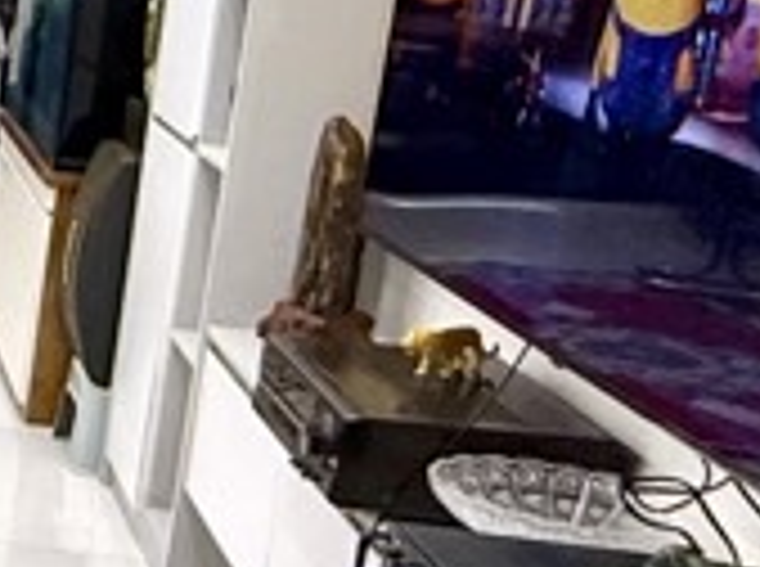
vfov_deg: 17.3
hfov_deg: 15.5
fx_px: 1862
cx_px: -953
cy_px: 230
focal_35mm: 85
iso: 250
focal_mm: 2.22
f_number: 2.2
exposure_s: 1/100
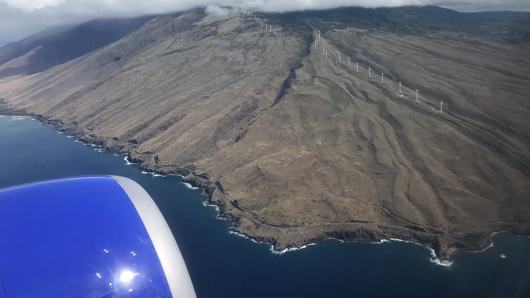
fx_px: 436
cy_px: 122
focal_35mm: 31
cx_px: 269
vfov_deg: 37.6
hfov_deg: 62.6
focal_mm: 3.99
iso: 20
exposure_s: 1/1497
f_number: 1.8
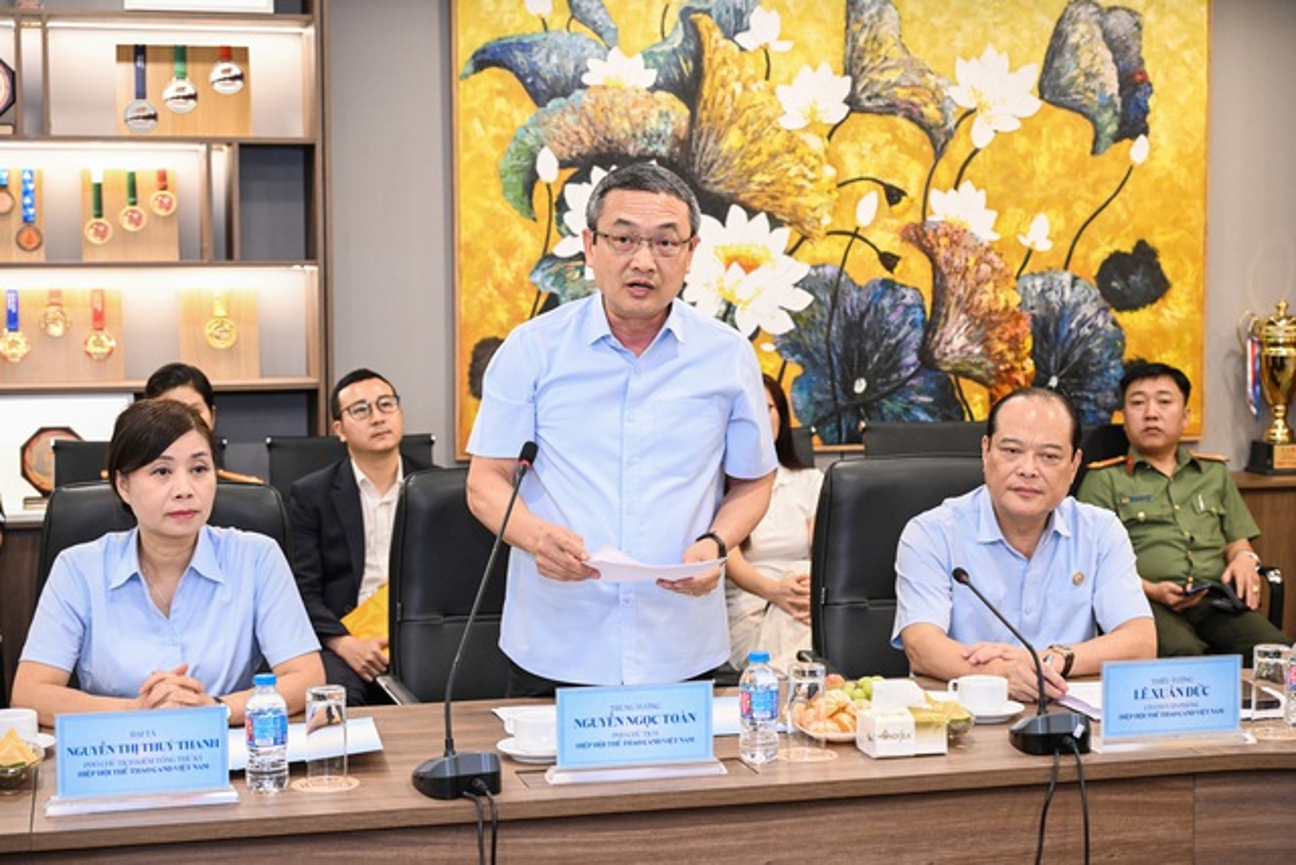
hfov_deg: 35.0
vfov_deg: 23.8
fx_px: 2052
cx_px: 648
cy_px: 432
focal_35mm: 57
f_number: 4
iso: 2000
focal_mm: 57
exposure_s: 1/125
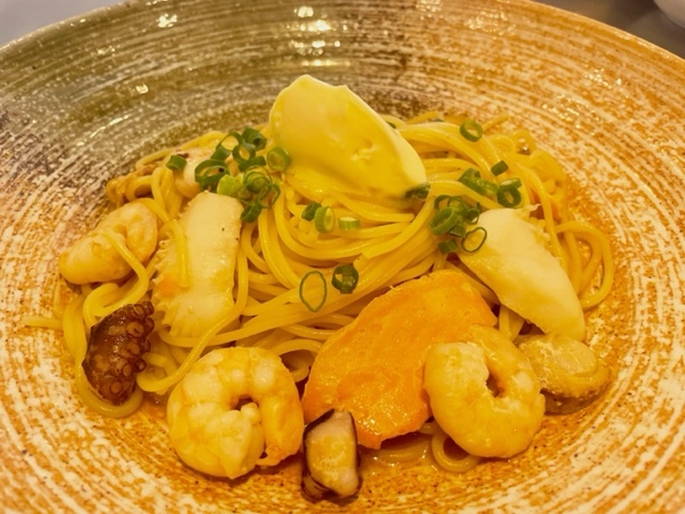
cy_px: 257
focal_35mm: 26
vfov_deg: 53.1
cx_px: 342
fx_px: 515
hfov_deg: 67.3
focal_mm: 4.2
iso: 125
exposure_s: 1/100
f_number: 1.6
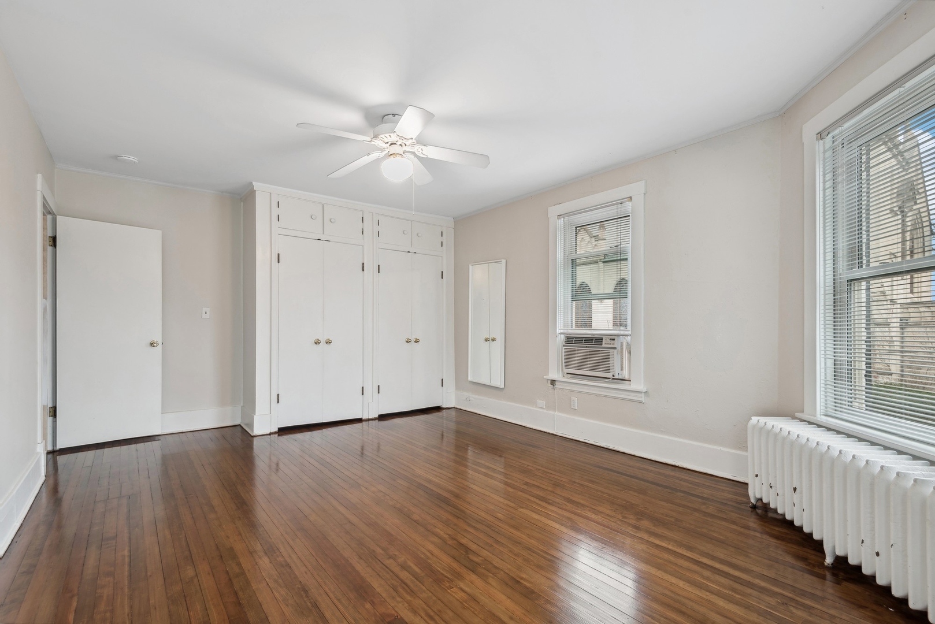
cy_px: 312
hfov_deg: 96.7
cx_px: 468
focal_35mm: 16
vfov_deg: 73.8
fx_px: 416
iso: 200
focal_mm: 16
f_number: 9
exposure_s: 1/4
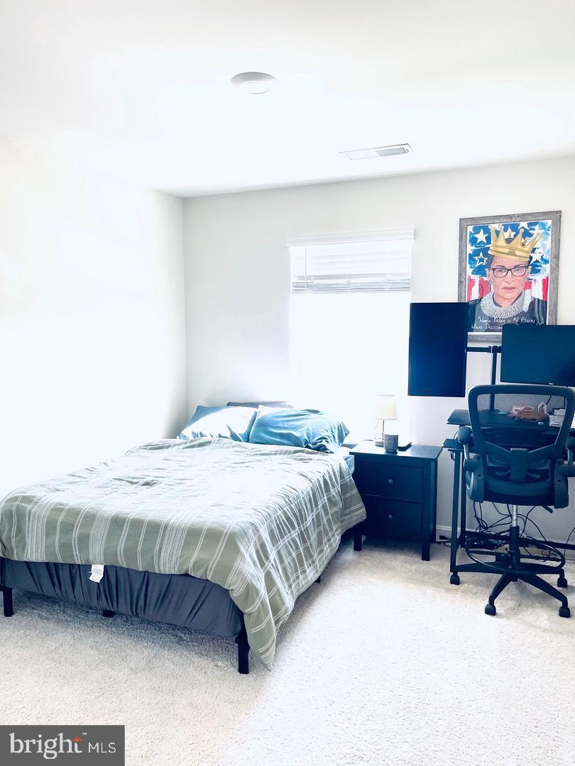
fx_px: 576
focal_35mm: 26
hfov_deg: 53.1
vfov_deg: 67.3
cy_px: 383
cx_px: 288
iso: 80
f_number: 1.6
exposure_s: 1/120
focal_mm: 5.1
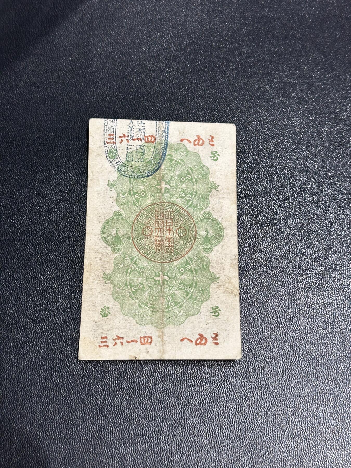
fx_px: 649
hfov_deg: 30.3
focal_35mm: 48
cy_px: 234
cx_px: 176
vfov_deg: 39.7
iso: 160
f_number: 1.78
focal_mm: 6.86
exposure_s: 1/50
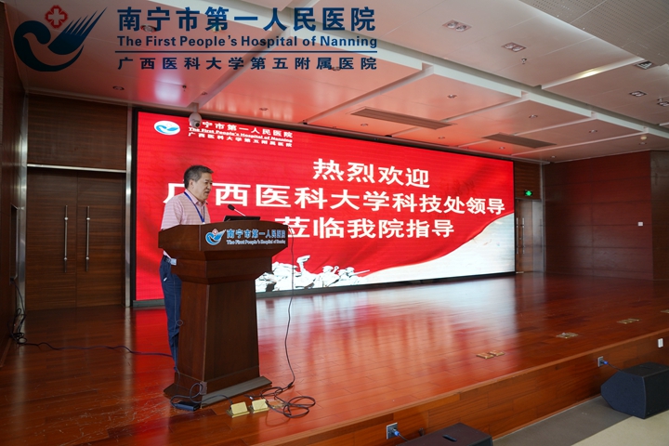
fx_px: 446
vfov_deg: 53.1
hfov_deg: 73.7
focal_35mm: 24
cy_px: 223
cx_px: 334
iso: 320
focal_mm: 24
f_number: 2.8
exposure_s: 1/40
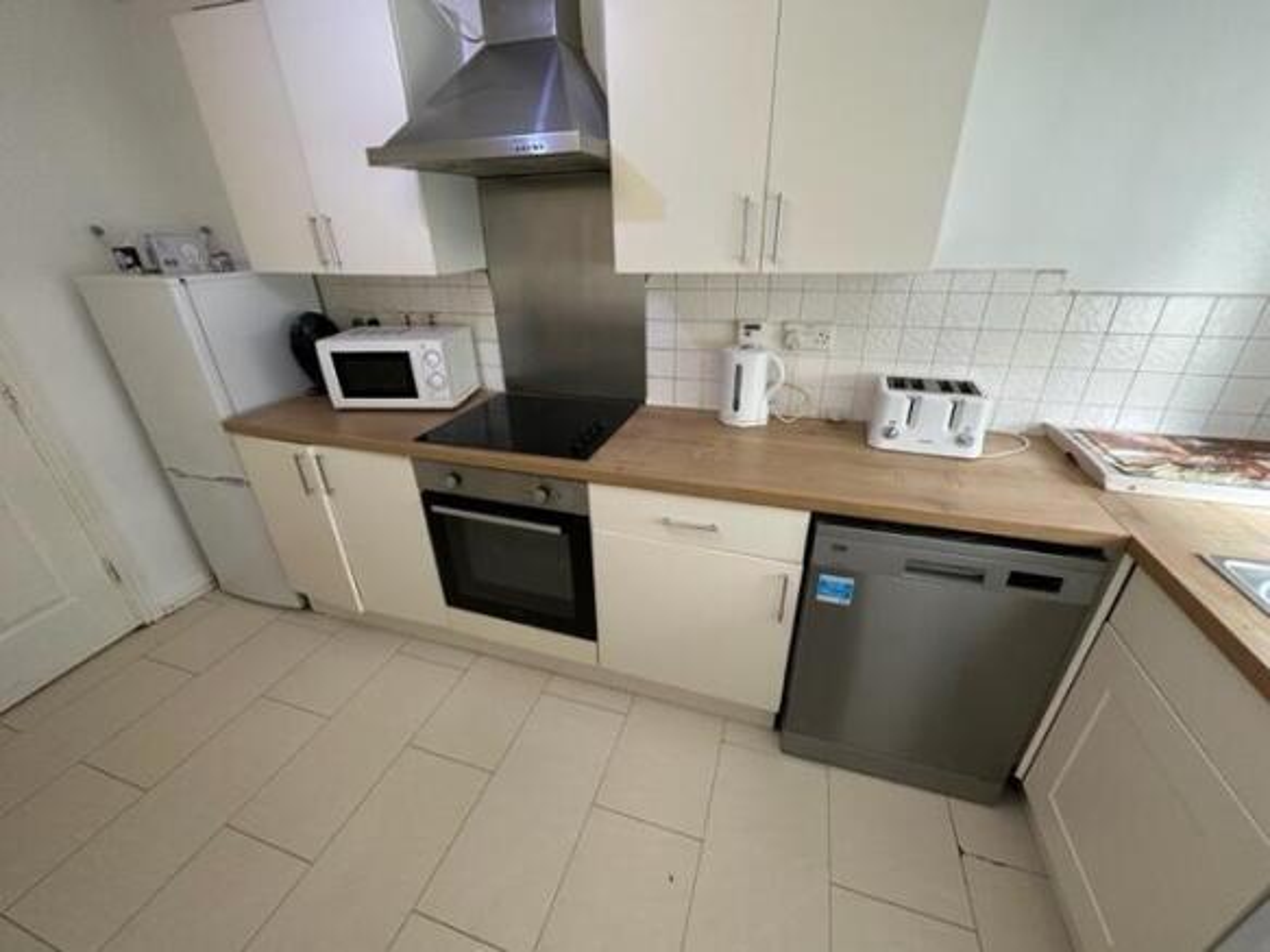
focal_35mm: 14
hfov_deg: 102.1
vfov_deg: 85.7
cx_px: 635
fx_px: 514
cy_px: 476
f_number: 2.2
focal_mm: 2.22
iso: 250
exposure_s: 1/50
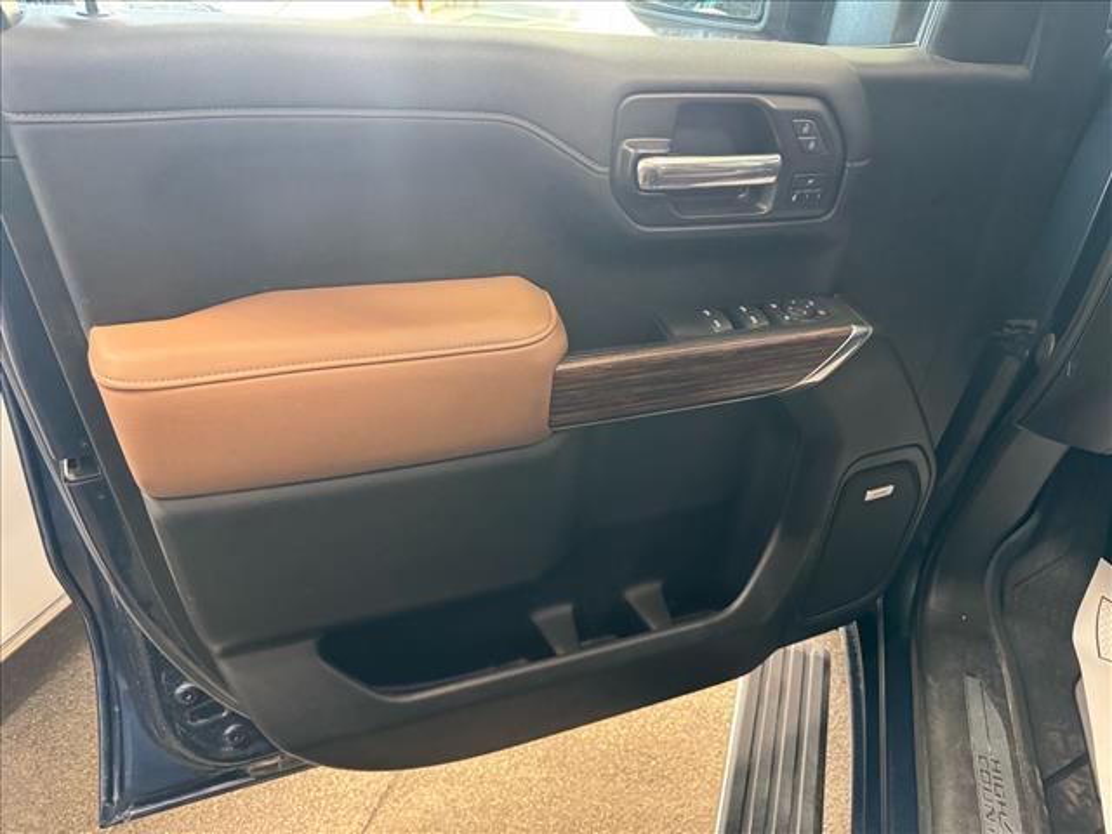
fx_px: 771
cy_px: 417
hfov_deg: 71.6
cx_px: 556
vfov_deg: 56.8
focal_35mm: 24
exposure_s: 1/60
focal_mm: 6.76
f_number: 1.78
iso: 640
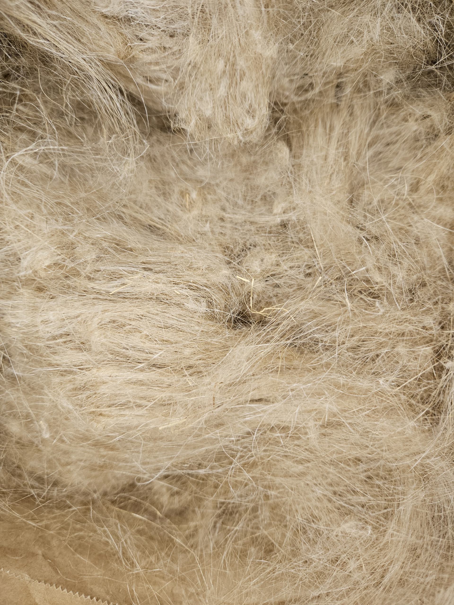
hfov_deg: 58.9
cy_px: 302
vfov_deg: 73.9
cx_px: 227
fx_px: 402
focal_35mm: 23
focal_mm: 5.4
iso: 320
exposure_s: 1/88.1
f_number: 1.8
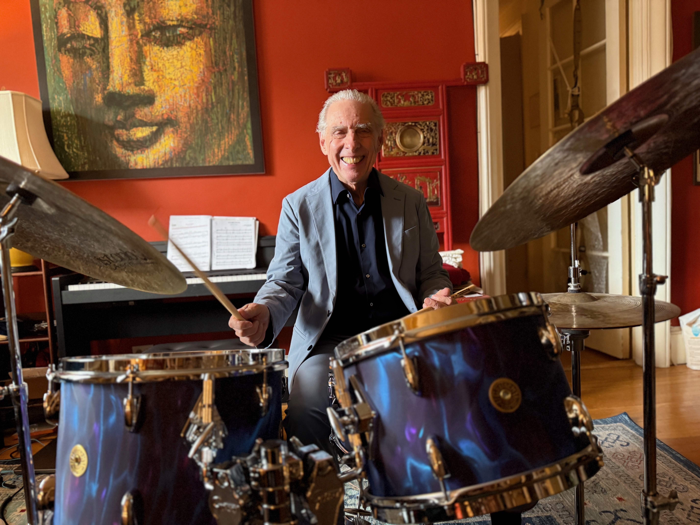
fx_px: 485
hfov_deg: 71.6
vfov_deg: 56.8
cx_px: 350
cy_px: 262
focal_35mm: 24
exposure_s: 1/60
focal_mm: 6.76
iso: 400
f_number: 1.78
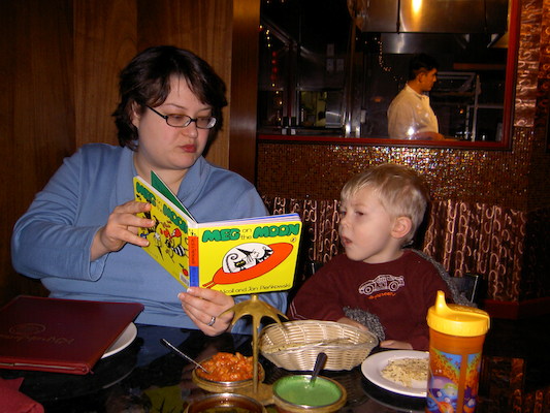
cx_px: 275
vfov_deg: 41.8
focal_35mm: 34
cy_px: 206
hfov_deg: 53.9
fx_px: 540
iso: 100
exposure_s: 1/60
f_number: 2.8
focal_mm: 5.6
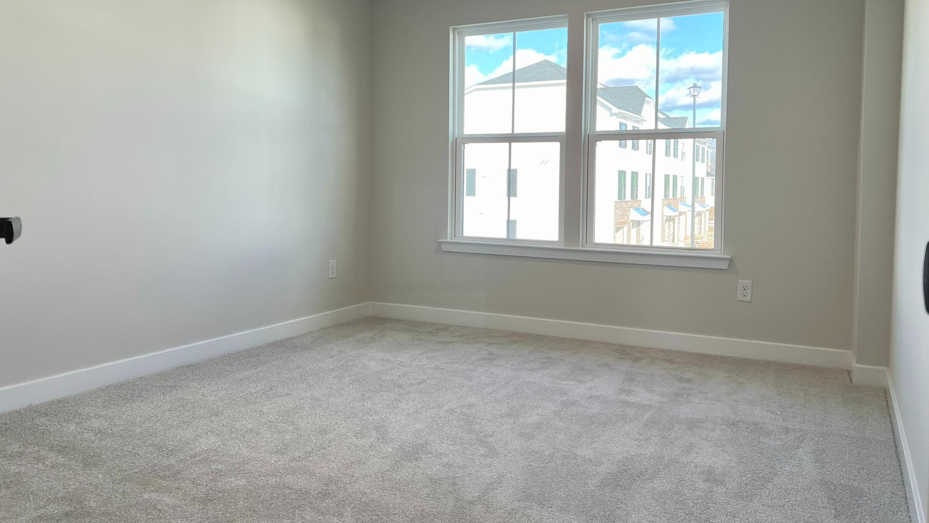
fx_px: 714
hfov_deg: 66.1
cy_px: 214
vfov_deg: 40.0
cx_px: 470
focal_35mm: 29
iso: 40
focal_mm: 5.7
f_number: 1.5
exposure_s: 1/279
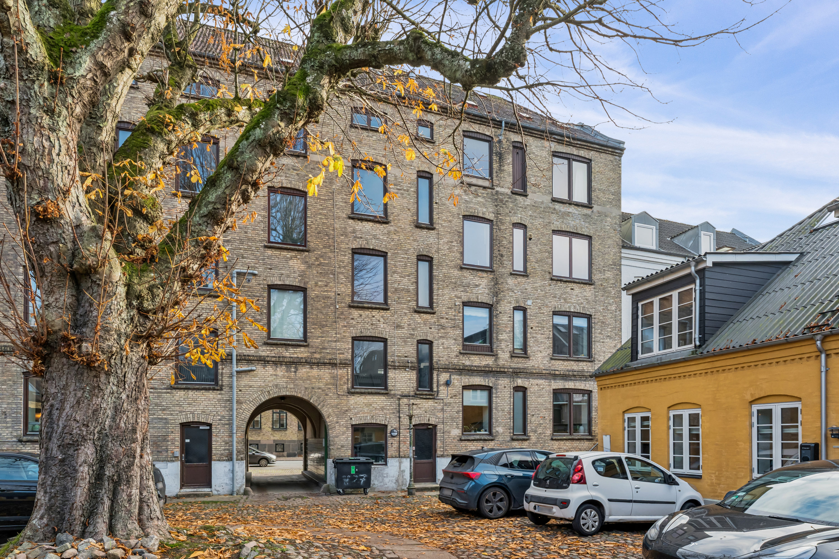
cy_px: 280
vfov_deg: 61.9
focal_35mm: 20
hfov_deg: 84.0
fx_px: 466
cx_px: 420
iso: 800
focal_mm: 20
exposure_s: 1/160
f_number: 11
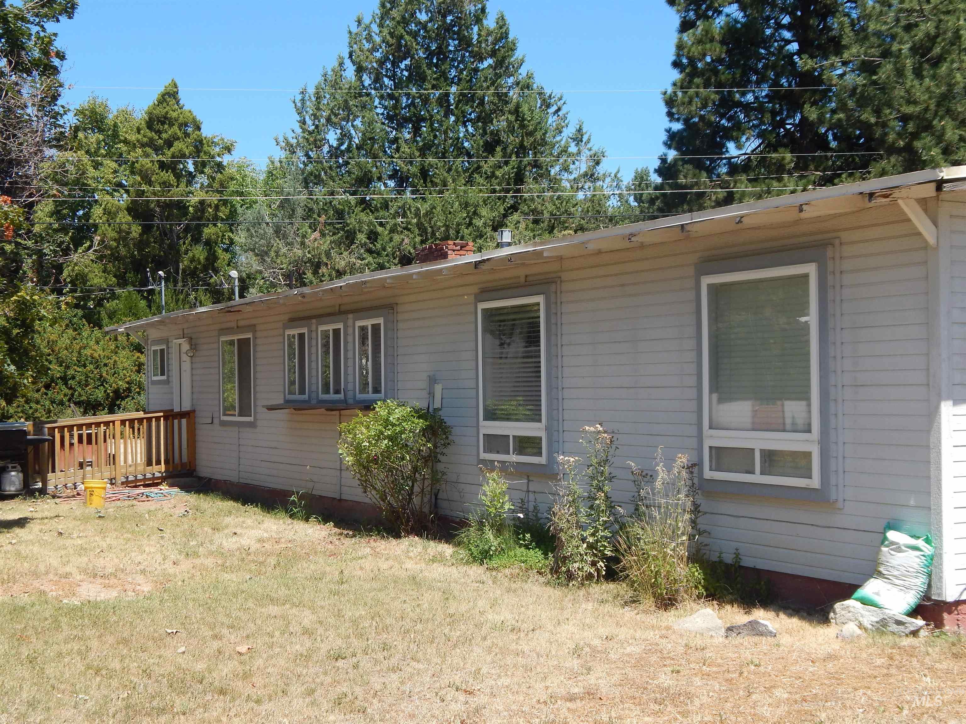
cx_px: 483
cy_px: 362
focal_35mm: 49
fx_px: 1367
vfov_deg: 29.7
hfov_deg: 38.9
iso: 125
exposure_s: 1/800
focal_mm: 8.6
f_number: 3.7
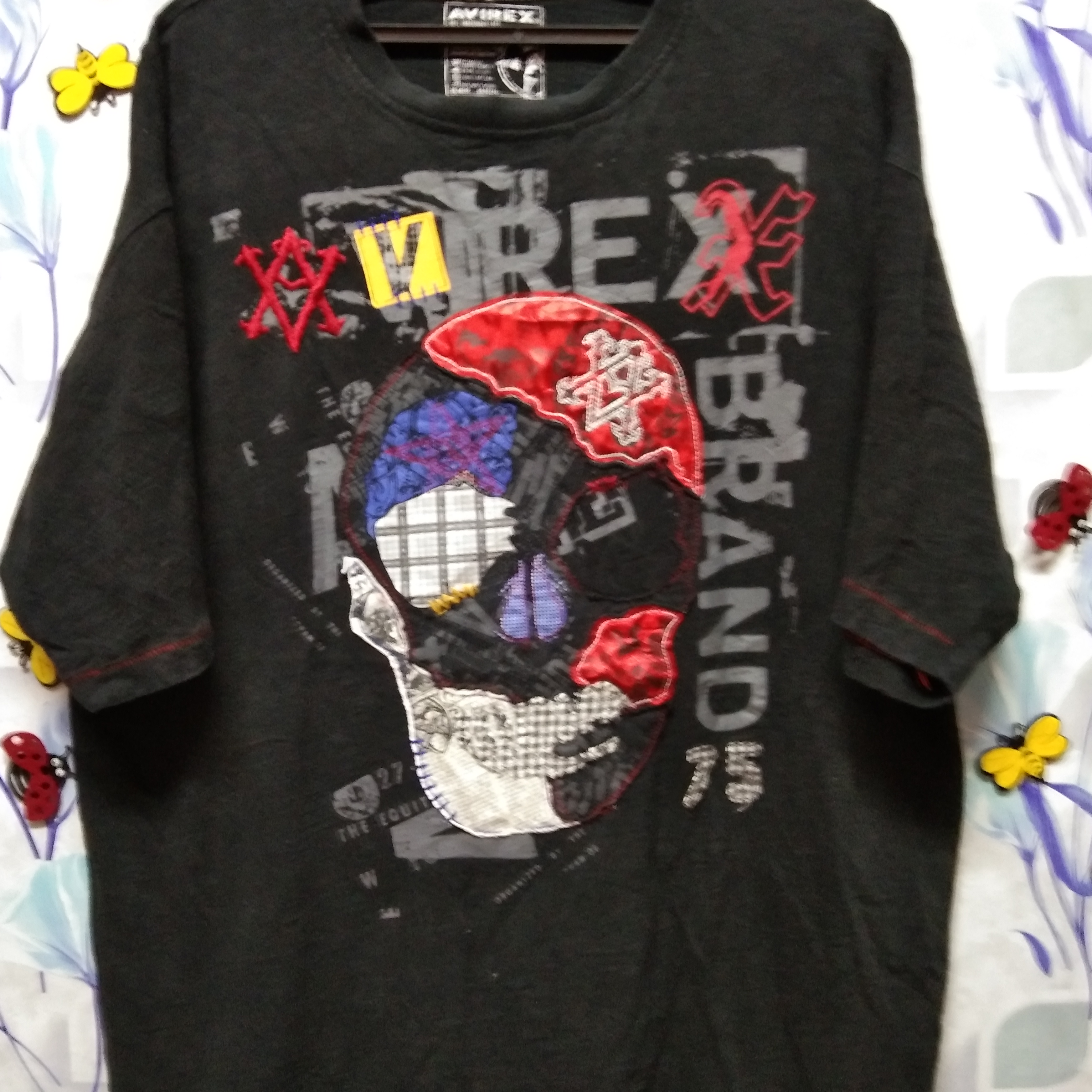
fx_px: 1285
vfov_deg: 46.0
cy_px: 566
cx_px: 541
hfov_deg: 46.0
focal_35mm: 36
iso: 709
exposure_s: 1/14
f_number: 2.2
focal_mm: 3.65
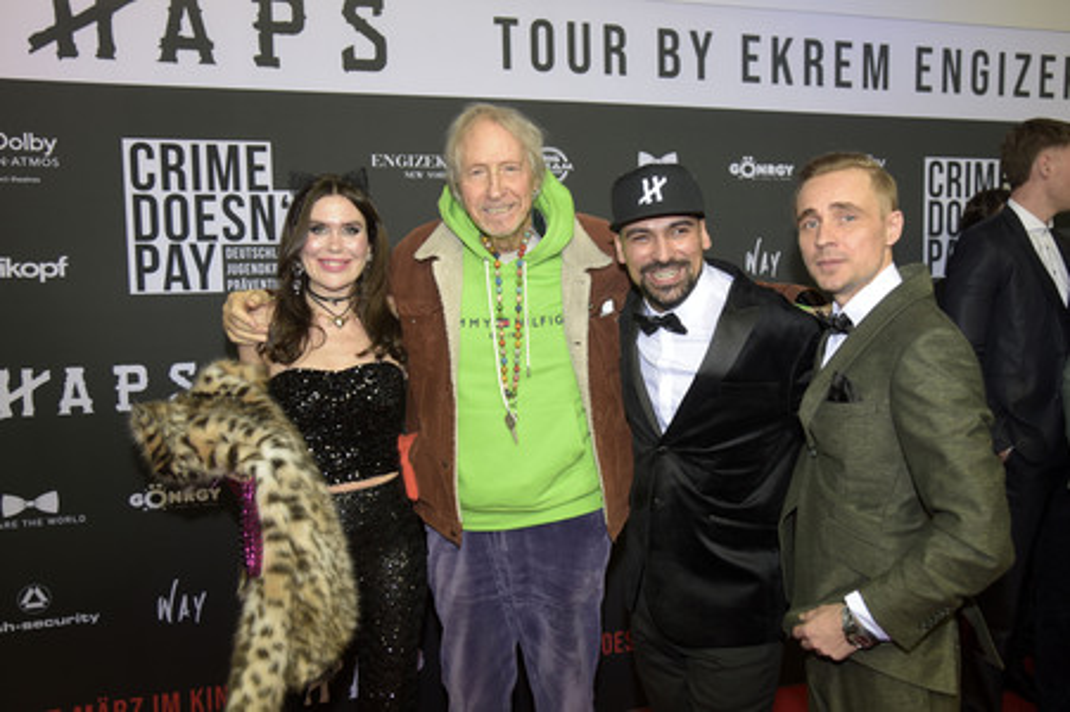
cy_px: 356
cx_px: 535
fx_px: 950
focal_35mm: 32
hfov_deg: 58.8
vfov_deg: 41.1
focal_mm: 32
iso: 500
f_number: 4
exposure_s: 1/200
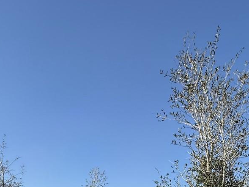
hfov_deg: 49.0
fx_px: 273
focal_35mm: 38
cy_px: 226
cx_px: 124
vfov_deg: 31.4
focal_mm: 2.22
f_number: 2.2
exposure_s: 1/1901
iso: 50
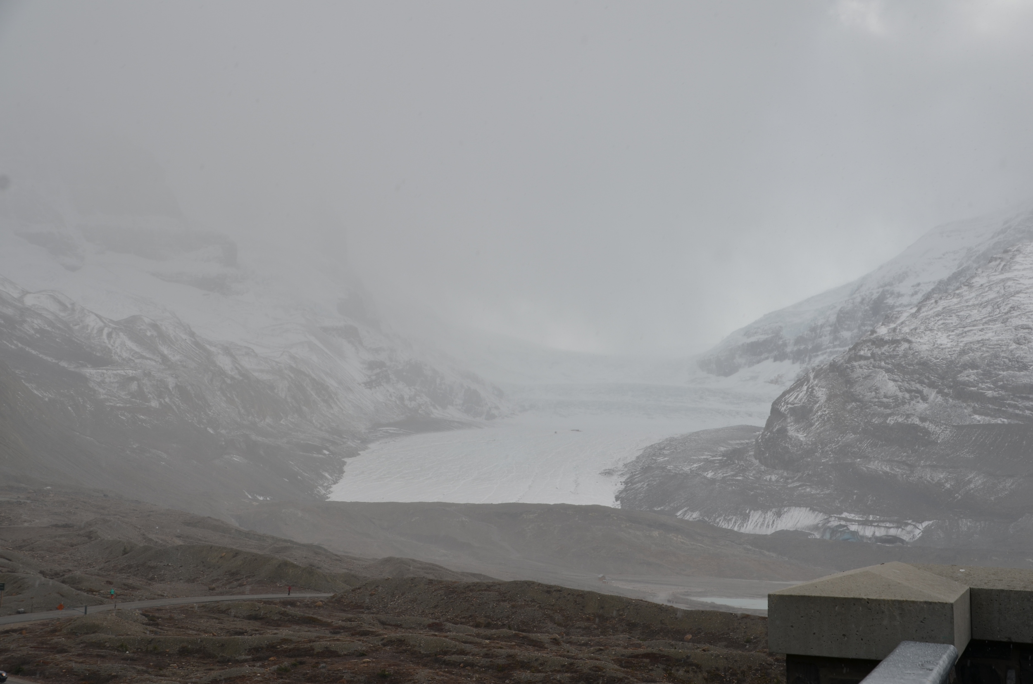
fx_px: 1375
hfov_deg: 41.2
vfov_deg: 28.0
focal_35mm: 48
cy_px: 342
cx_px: 516
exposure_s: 1/320
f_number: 9
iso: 100
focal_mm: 32
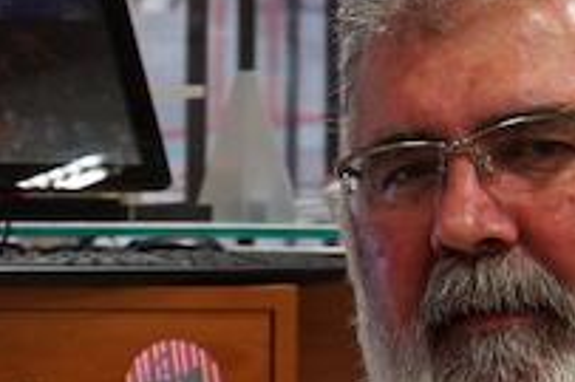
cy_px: 485
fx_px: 2777
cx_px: 555
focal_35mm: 174
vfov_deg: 7.8
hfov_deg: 11.7
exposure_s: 1/160
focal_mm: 33
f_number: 4
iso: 1000
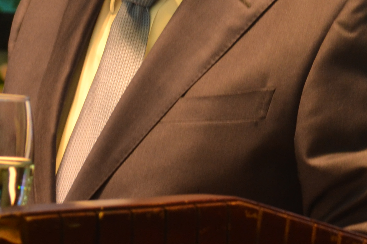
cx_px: 120
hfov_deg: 10.9
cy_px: -147
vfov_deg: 7.2
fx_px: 1916
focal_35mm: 188
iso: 400
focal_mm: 36
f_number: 5
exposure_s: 1/25
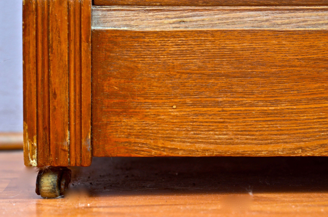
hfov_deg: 19.5
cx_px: 164
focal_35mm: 105
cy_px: 108
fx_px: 955
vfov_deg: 13.0
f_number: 6.3
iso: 200
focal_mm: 70
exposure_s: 1/100
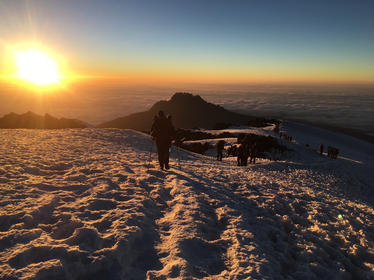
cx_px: 187
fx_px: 313
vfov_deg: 48.2
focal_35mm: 29
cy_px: 140
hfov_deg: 61.7
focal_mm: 4.15
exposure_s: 1/874
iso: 25
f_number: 2.2
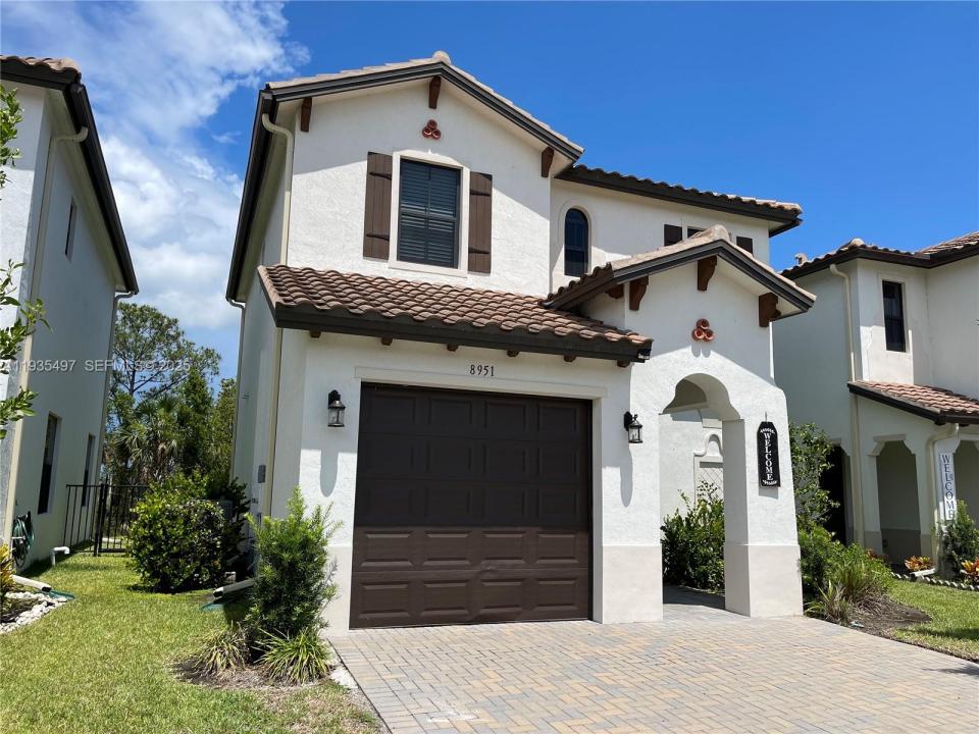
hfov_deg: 67.3
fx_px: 735
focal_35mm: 26
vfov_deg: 53.1
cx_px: 490
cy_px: 367
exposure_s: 1/4902
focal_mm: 5.1
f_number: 1.6
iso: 32
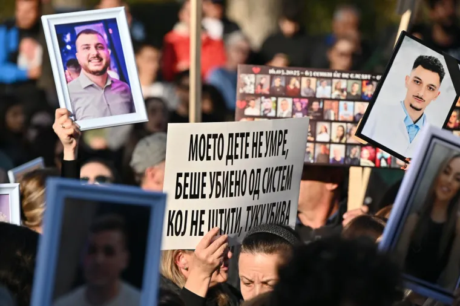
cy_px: 153
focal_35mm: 175
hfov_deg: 11.8
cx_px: 230
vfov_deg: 7.8
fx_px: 2235
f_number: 4
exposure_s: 1/2500
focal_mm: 175
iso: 125
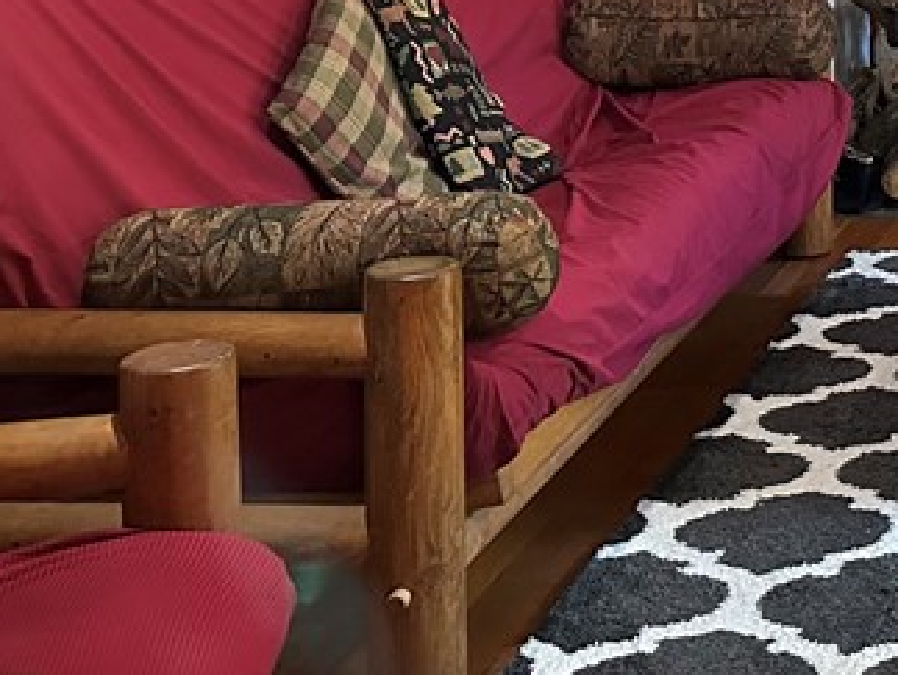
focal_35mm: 76
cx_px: 1304
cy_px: -169
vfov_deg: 18.3
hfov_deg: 21.8
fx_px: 1974
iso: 640
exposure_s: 1/40
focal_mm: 6.86
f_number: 1.78
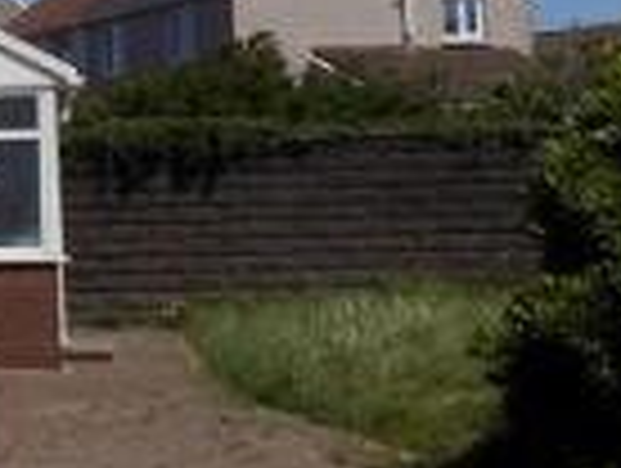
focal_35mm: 97
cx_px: -232
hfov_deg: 18.5
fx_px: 1743
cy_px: -11
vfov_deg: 15.0
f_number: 9.9
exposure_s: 1/200
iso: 80
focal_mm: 4
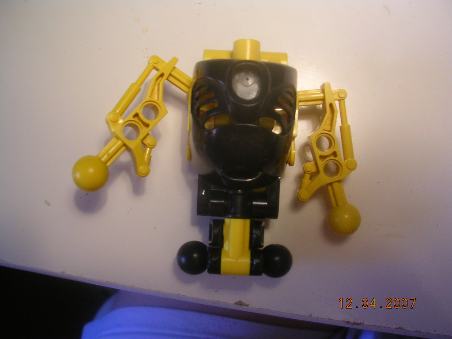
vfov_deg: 37.7
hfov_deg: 49.0
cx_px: 226
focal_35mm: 38
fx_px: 496
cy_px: 170
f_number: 2.8
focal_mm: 5.8
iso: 50
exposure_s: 1/35
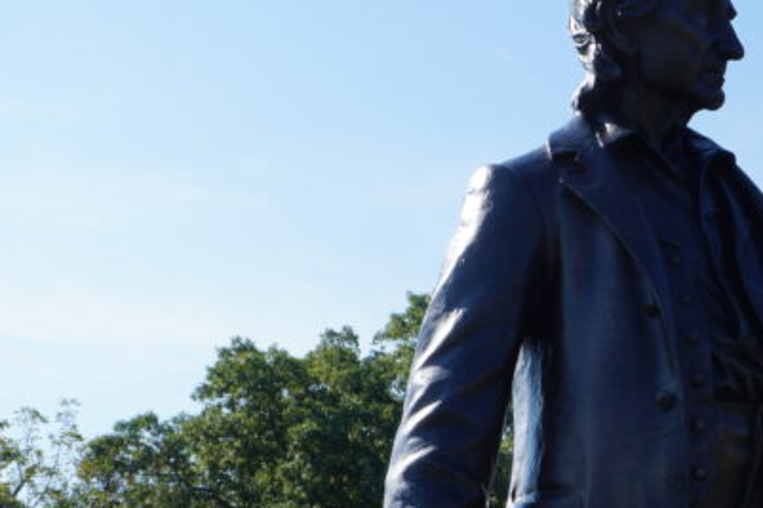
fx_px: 1885
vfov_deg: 15.3
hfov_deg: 22.6
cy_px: 349
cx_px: 588
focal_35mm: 89
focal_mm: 31
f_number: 16
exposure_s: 1/80
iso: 100
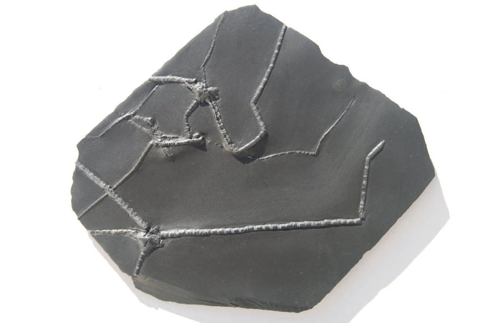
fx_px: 625
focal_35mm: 46
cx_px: 242
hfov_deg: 42.3
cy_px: 162
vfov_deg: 29.0
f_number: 6.3
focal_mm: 31
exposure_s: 1/125
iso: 100
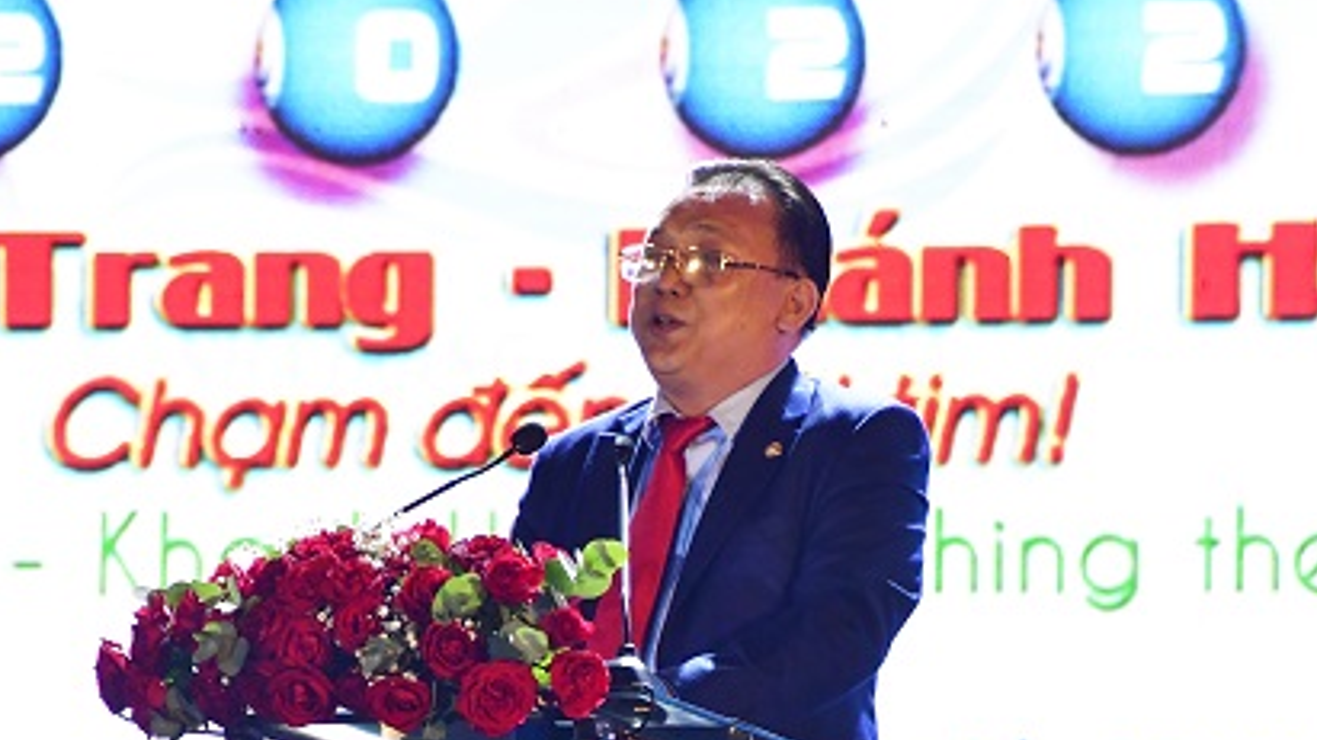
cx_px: 724
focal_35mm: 459
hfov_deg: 4.7
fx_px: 16026
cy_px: 436
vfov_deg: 2.6
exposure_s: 1/400
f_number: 8
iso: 4000
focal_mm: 200
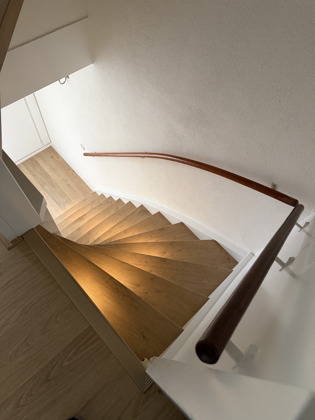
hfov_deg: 56.8
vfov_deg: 71.6
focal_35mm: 24
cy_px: 210
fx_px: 291
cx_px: 158
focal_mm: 6.76
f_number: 1.78
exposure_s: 1/59
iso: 800
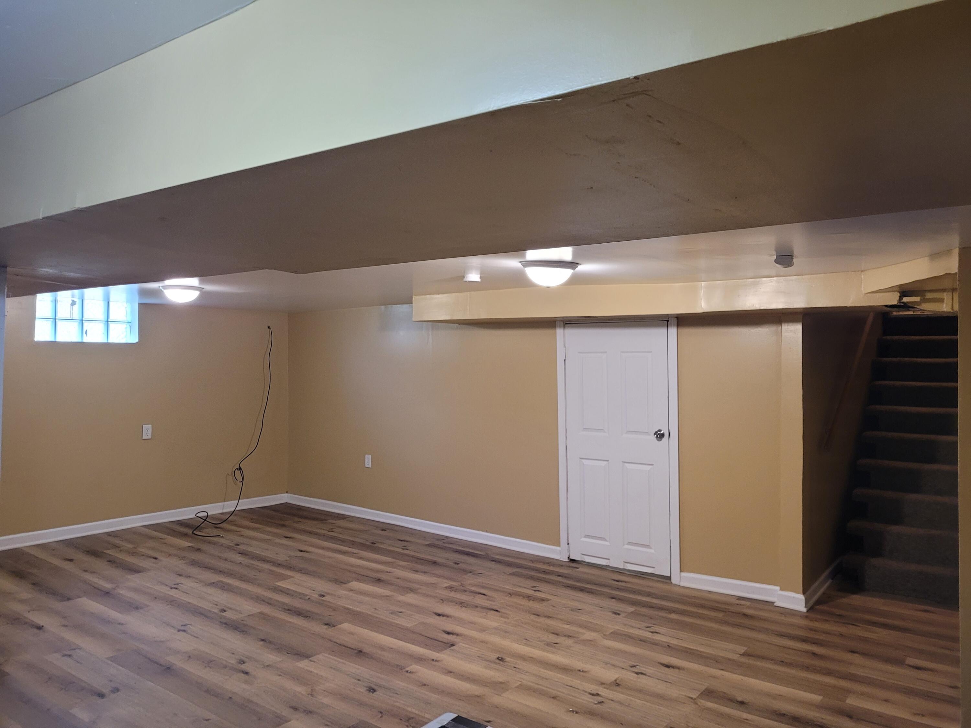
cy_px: 364
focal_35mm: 26
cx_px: 486
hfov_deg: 67.3
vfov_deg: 53.1
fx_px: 729
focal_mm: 5.4
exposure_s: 1/40
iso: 250
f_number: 1.8
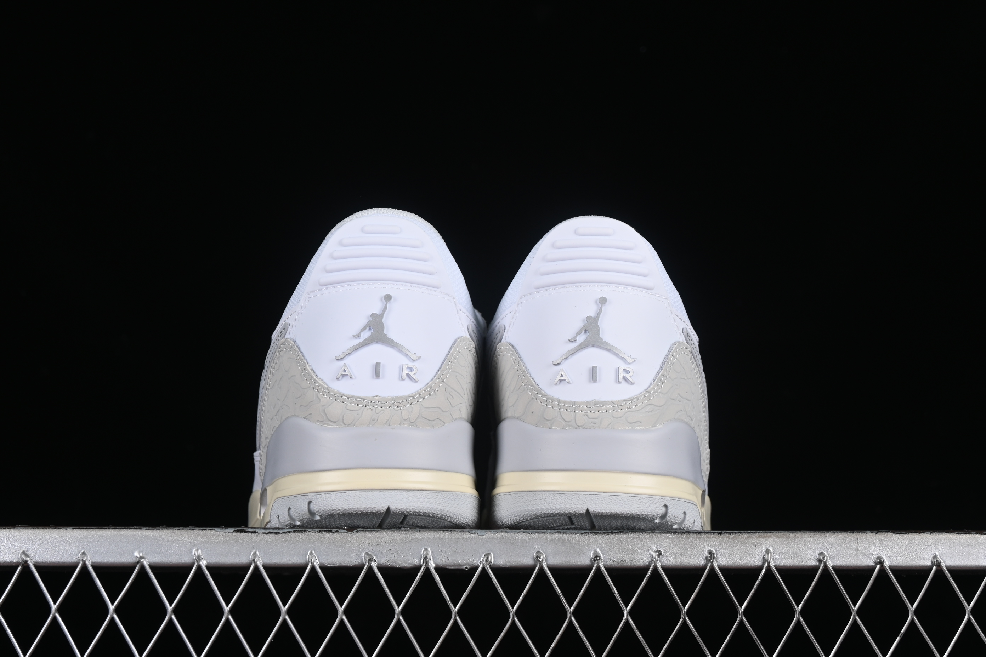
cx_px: 493
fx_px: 2054
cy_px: 328
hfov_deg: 27.0
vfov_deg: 18.2
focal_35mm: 75
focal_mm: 50
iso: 160
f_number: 8
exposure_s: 1/80
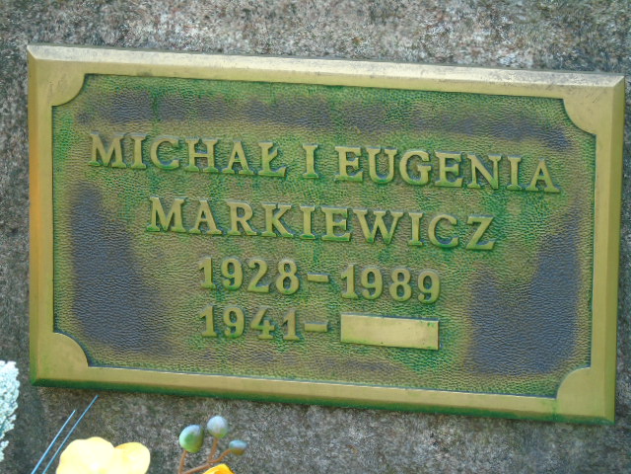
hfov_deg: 8.1
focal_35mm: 243
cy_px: 237
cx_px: 316
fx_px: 4430
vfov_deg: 6.1
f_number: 4.8
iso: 100
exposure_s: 1/125
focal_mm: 43
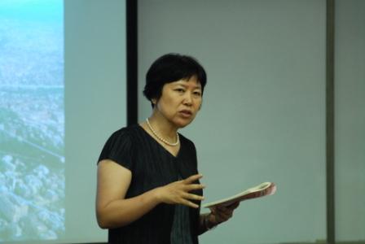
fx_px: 3046
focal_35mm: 300
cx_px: 182
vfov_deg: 4.6
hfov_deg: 6.9
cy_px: 122
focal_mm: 200
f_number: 2.8
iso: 1250
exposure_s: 1/60
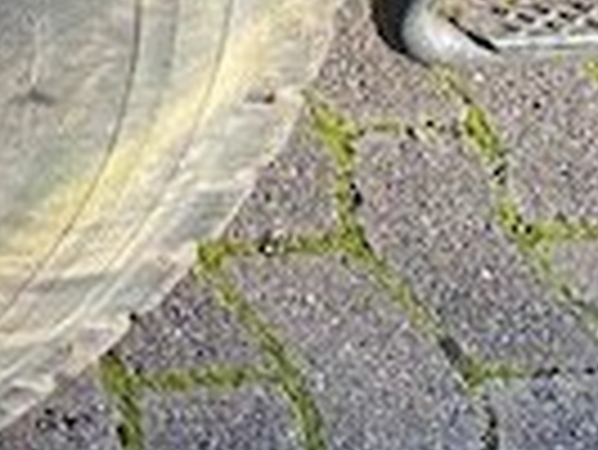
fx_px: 2161
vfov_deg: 11.3
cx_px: -742
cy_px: -252
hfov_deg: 12.9
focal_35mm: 125
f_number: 1.8
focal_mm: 4.25
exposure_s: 1/339
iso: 32
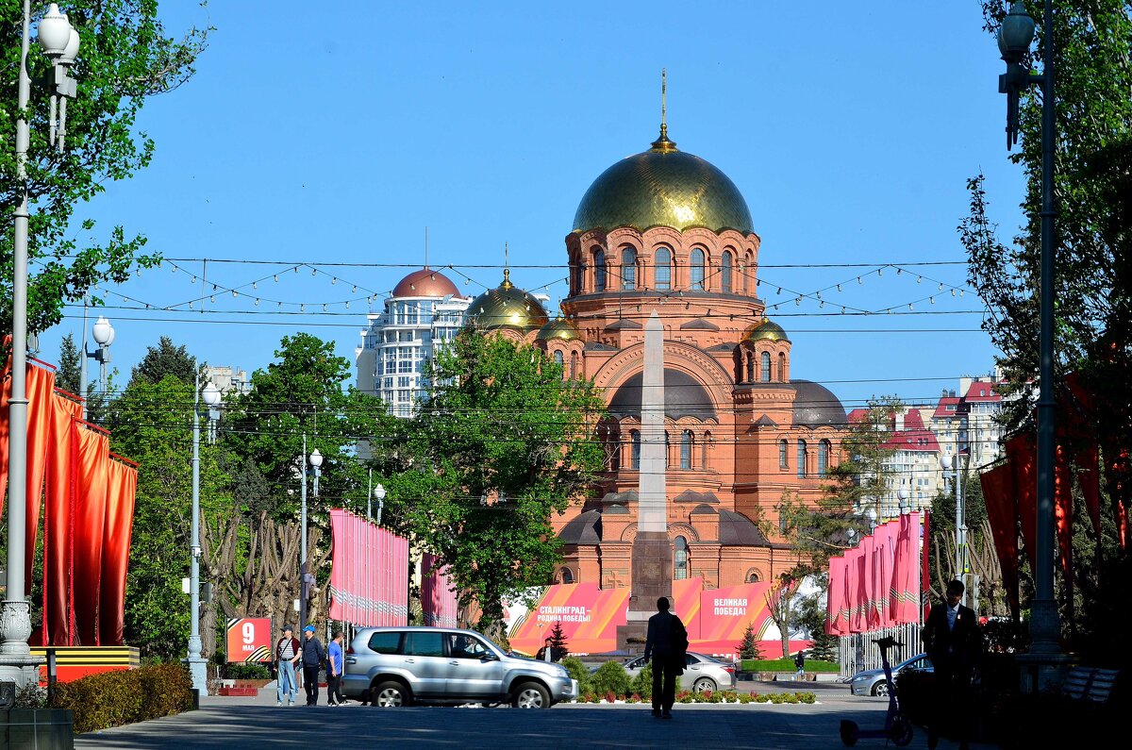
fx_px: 4331
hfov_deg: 14.9
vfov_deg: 9.9
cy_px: 375
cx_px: 566
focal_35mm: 138
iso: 200
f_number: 11
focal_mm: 92
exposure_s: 1/400
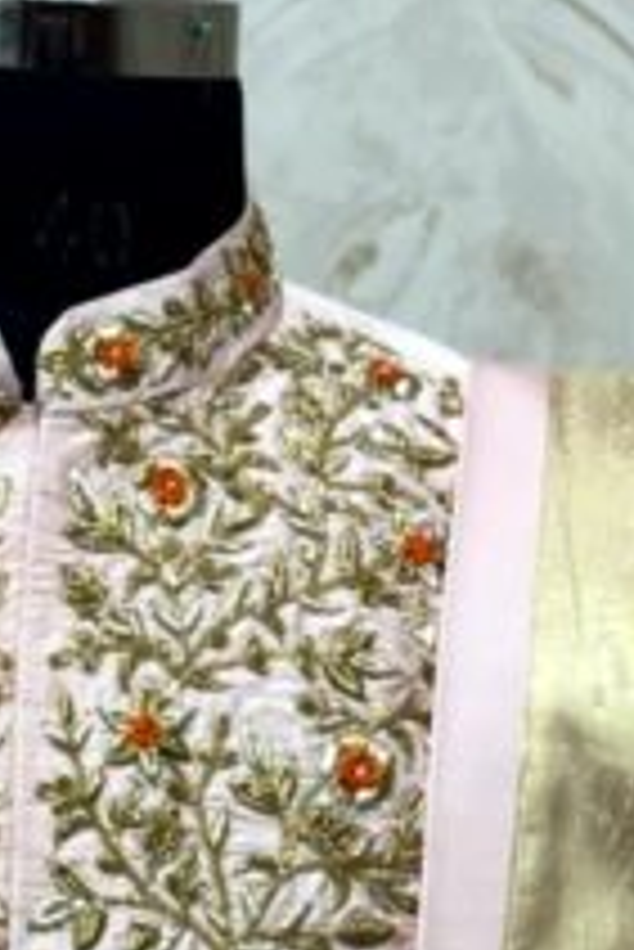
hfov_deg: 6.7
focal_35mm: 205
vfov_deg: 9.6
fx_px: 5406
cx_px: 337
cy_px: 1571
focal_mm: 5.96
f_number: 1.6
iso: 32
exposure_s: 1/100
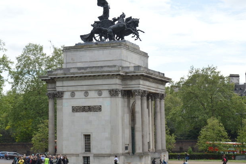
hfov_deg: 26.0
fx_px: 533
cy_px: 81
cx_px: 108
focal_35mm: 78
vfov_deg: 17.5
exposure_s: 1/200
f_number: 7.1
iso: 100
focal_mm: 40
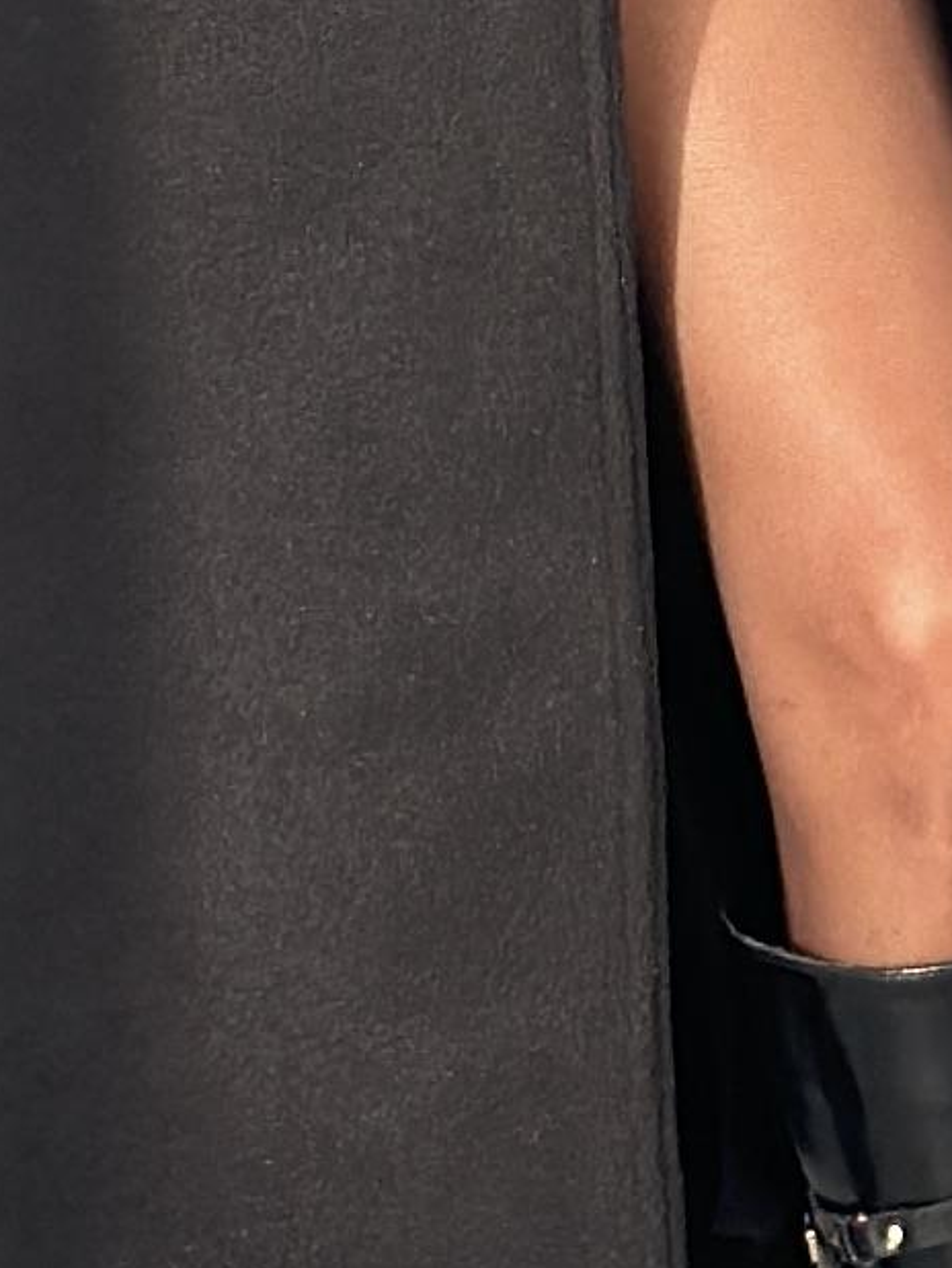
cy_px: -593
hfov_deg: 4.8
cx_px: 759
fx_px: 11469
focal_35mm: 313
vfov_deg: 6.3
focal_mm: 6.86
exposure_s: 1/166
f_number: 1.78
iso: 100
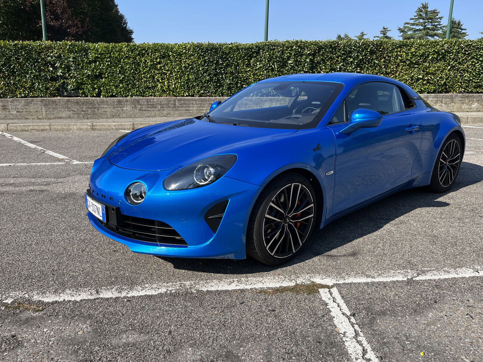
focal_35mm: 26
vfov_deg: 53.1
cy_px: 181
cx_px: 242
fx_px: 363
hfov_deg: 67.3
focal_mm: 5.1
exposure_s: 1/2137
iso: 50
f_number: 1.6
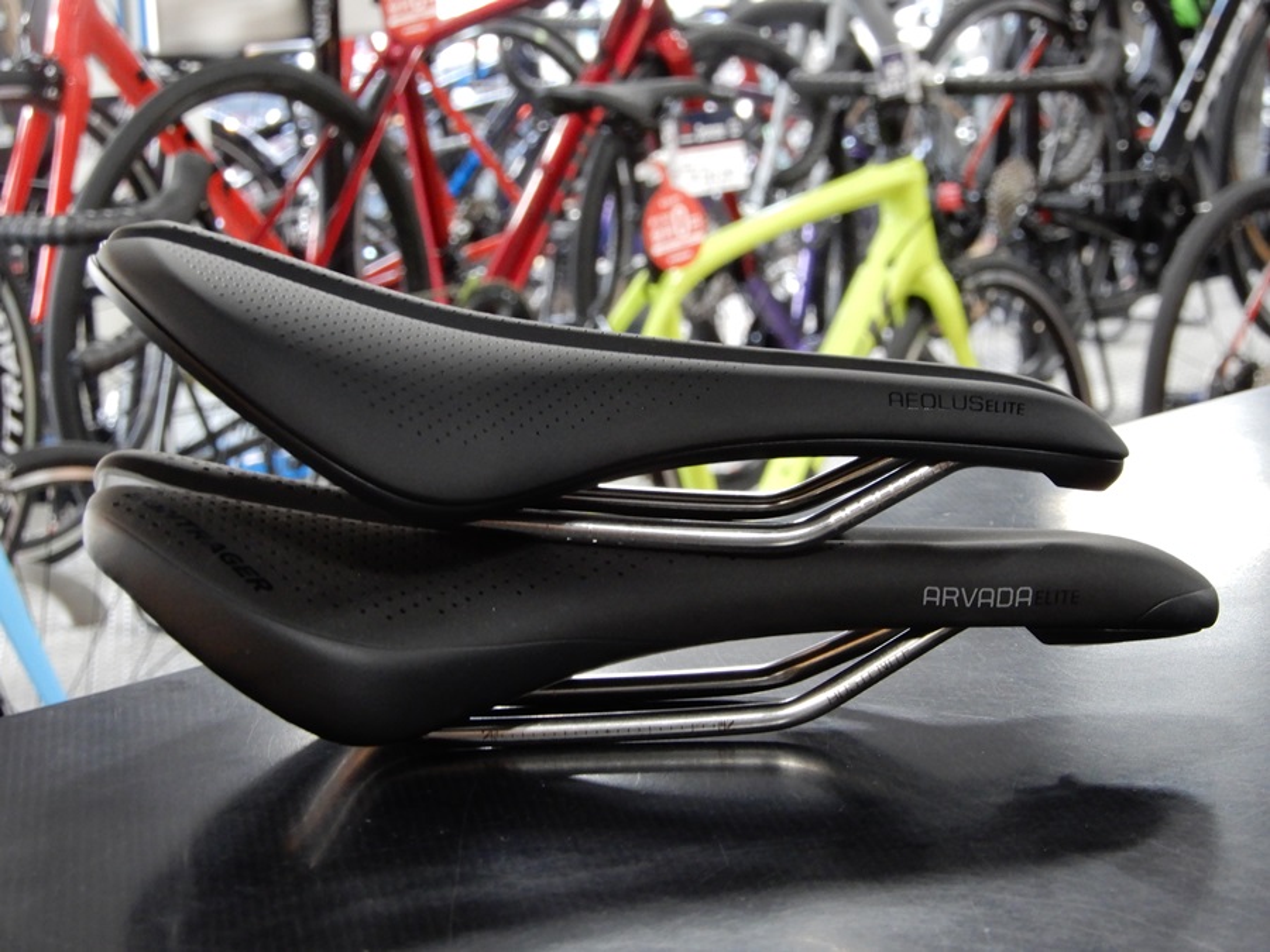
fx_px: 3852
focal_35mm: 105
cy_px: 476
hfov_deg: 18.7
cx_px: 635
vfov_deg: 14.1
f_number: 5
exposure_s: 1/15
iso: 400
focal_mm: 18.7
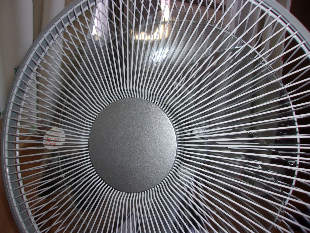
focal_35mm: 27
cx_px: 155
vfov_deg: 51.4
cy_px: 116
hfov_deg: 65.3
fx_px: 242
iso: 80
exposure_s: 1/34
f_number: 3
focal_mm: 4.9
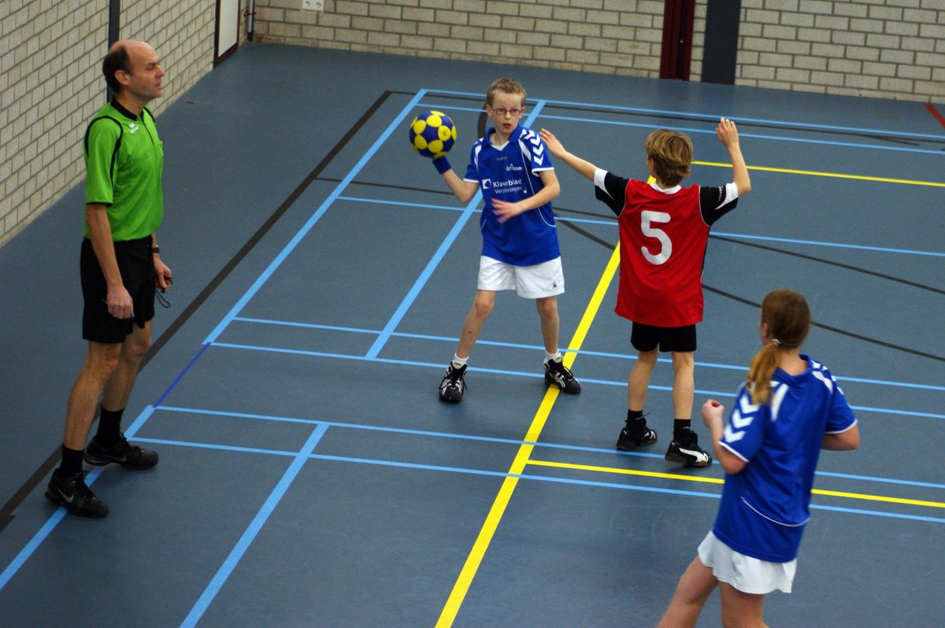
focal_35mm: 105
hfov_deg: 19.5
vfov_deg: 13.0
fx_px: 2754
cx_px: 472
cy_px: 314
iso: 400
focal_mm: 70
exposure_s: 1/200
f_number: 2.8
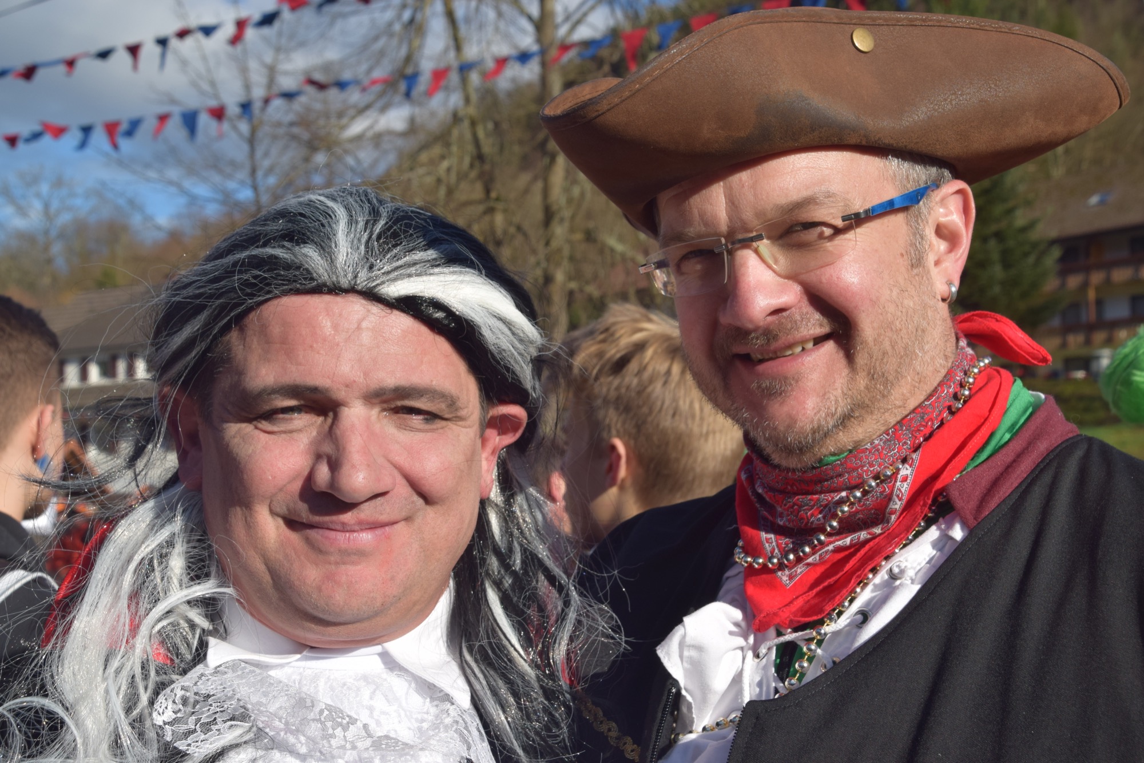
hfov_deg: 31.9
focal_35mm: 63
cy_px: 382
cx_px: 572
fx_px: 2002
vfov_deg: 21.6
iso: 200
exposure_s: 1/500
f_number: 11
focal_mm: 42
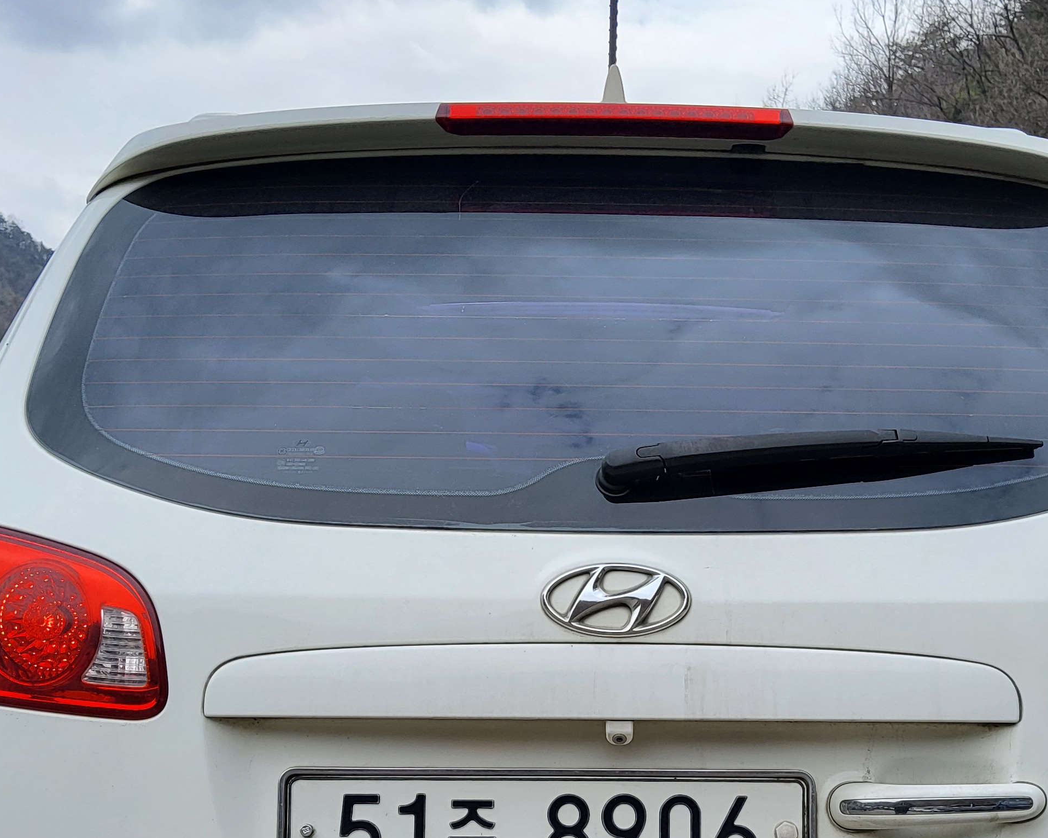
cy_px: 711
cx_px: 637
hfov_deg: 34.6
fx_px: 1675
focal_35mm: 54
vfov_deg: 27.4
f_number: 1.8
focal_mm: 3.98
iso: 12
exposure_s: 1/566
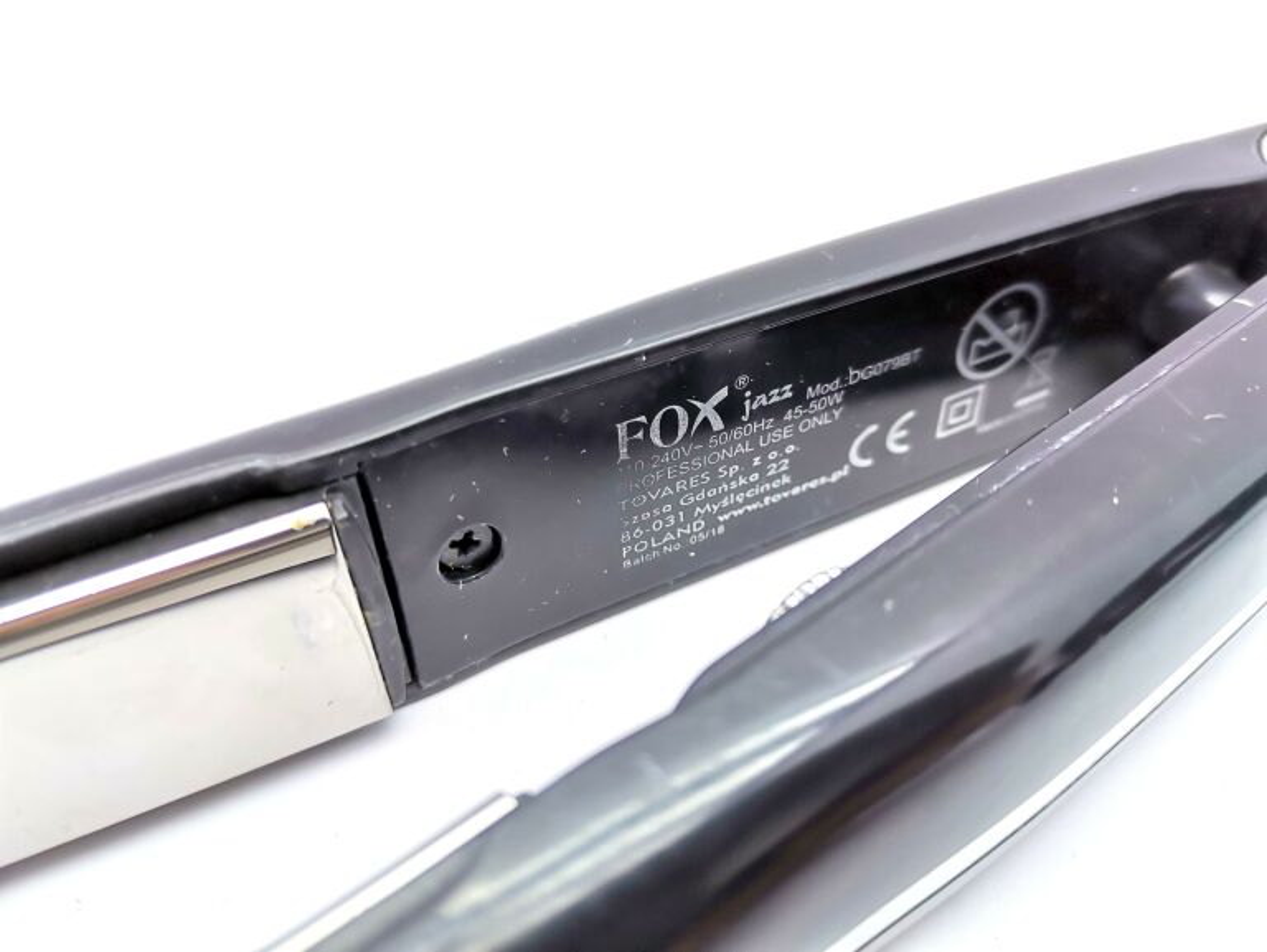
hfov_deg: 67.3
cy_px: 476
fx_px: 952
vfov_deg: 53.1
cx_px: 634
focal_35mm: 26
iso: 50
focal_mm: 4.75
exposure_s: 3
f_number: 1.8
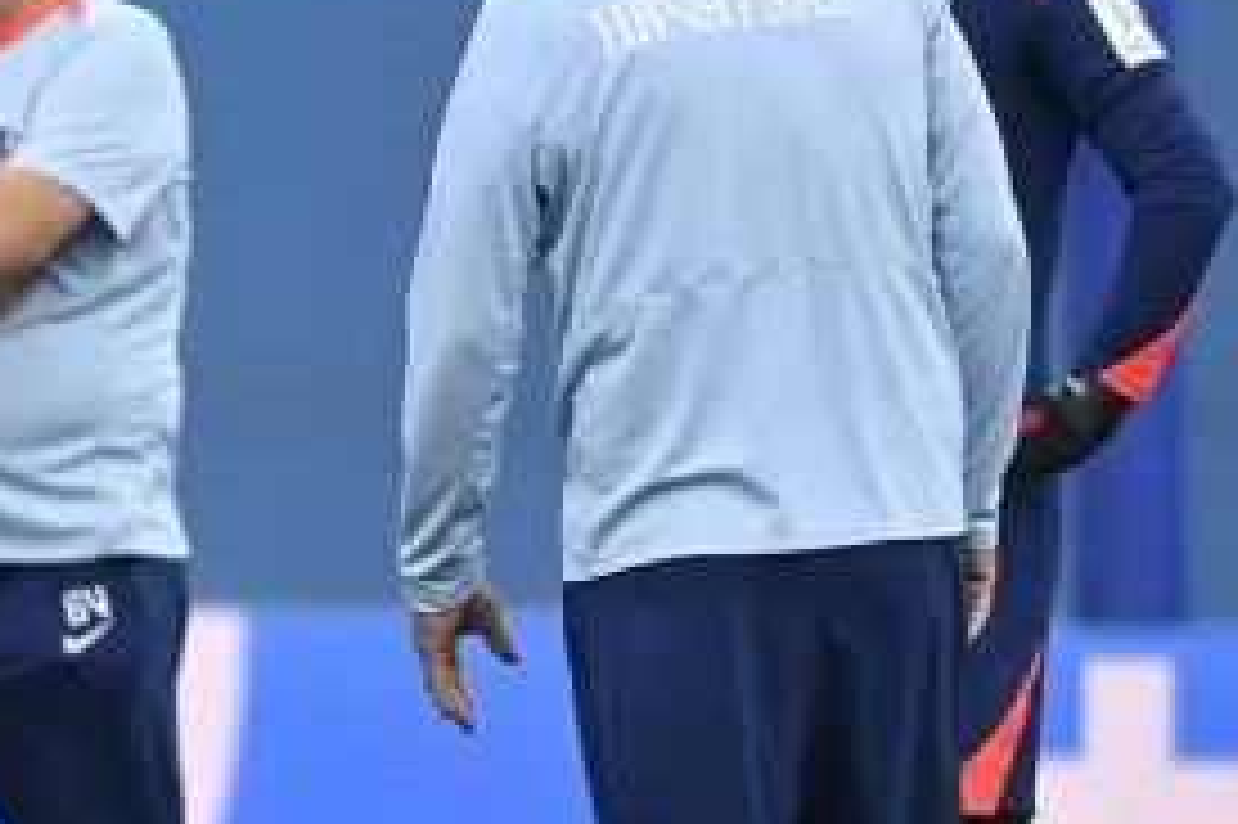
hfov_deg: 1.9
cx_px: 221
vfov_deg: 1.2
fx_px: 38010
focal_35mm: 1106
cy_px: 426
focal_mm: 400
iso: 1250
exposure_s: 1/4000
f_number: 2.8
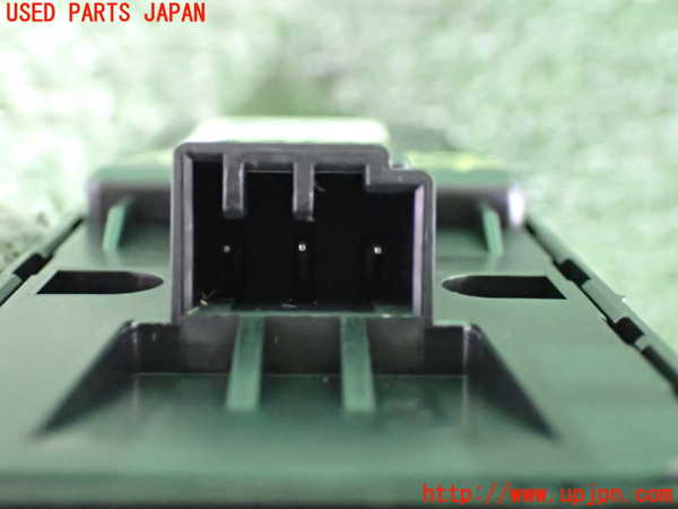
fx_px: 1058
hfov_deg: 35.5
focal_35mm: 54
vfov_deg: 27.0
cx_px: 339
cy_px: 254
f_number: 3.3
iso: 3200
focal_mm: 9.65
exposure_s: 1/50
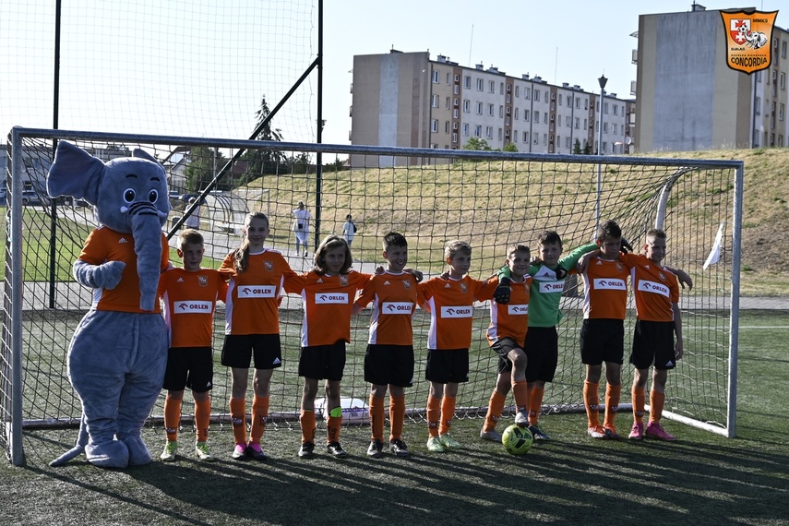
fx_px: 1183
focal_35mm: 54
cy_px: 263
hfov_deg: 36.9
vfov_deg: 25.1
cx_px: 394
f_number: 4.8
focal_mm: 36
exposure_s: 1/1000
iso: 180
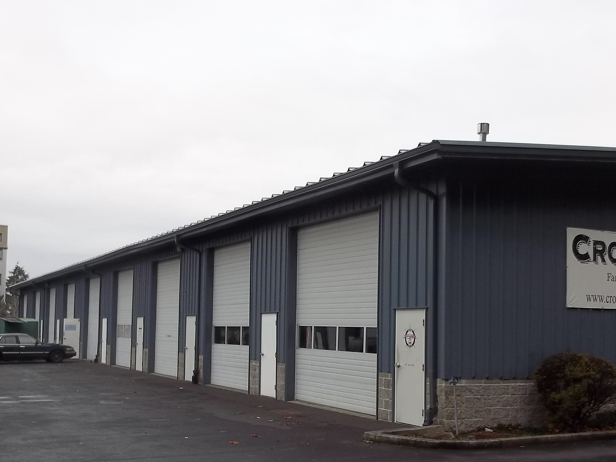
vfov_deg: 32.0
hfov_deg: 42.1
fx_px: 801
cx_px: 290
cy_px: 295
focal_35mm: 45
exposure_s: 1/100
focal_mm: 5.9
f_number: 8
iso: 80
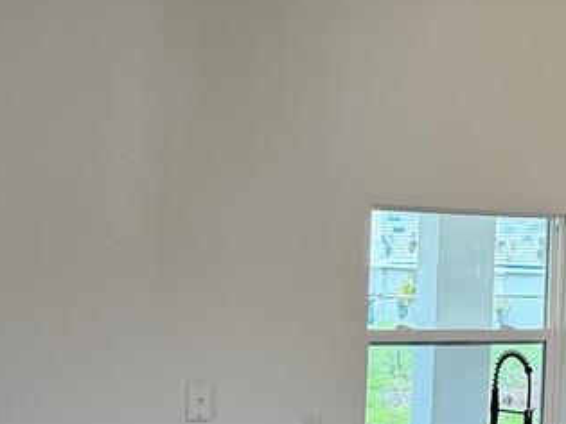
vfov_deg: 12.1
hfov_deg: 15.3
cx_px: 767
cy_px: 250
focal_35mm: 122
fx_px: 1994
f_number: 1.78
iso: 100
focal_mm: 6.76
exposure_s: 1/197
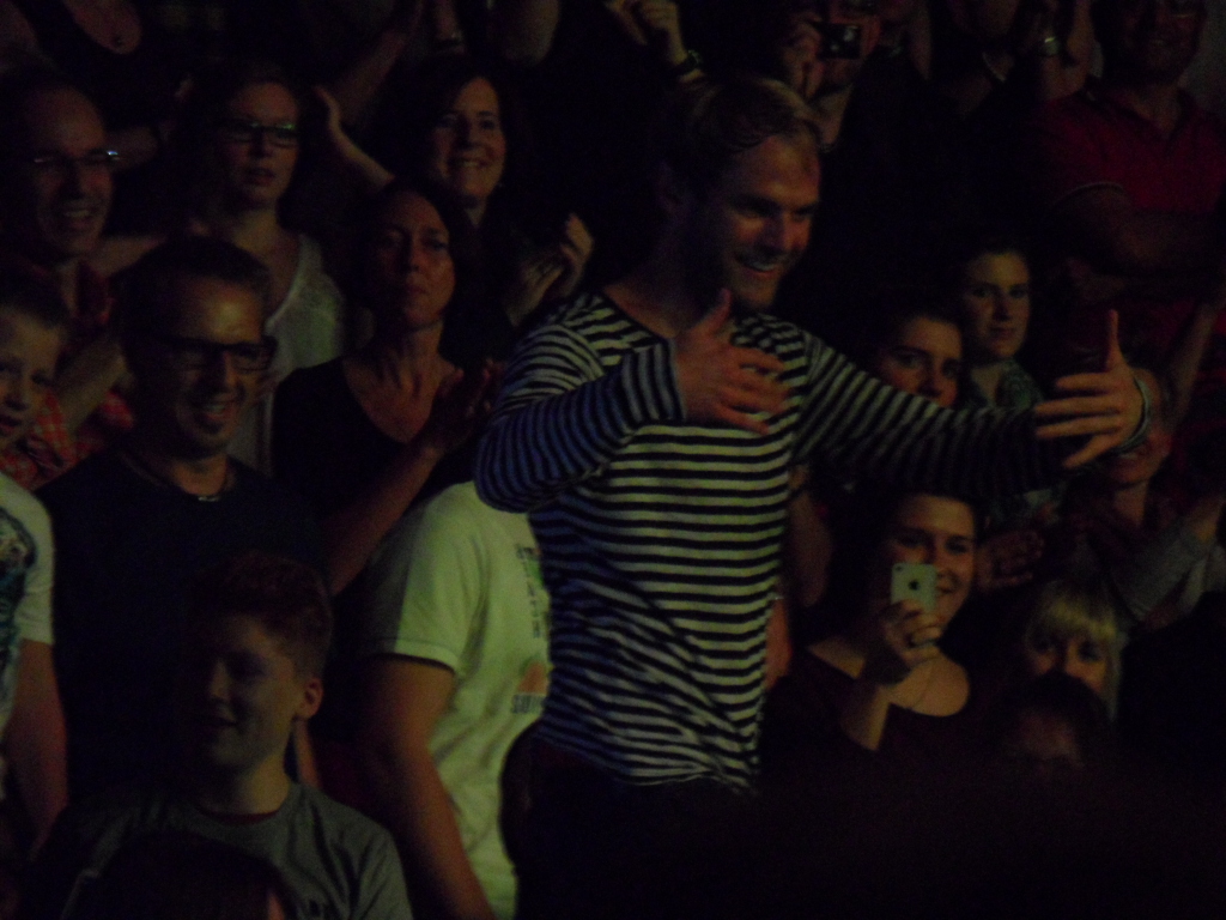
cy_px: 460
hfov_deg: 6.6
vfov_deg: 5.0
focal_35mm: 300
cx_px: 613
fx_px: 10625
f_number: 5.4
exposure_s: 1/45
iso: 800
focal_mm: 49.4
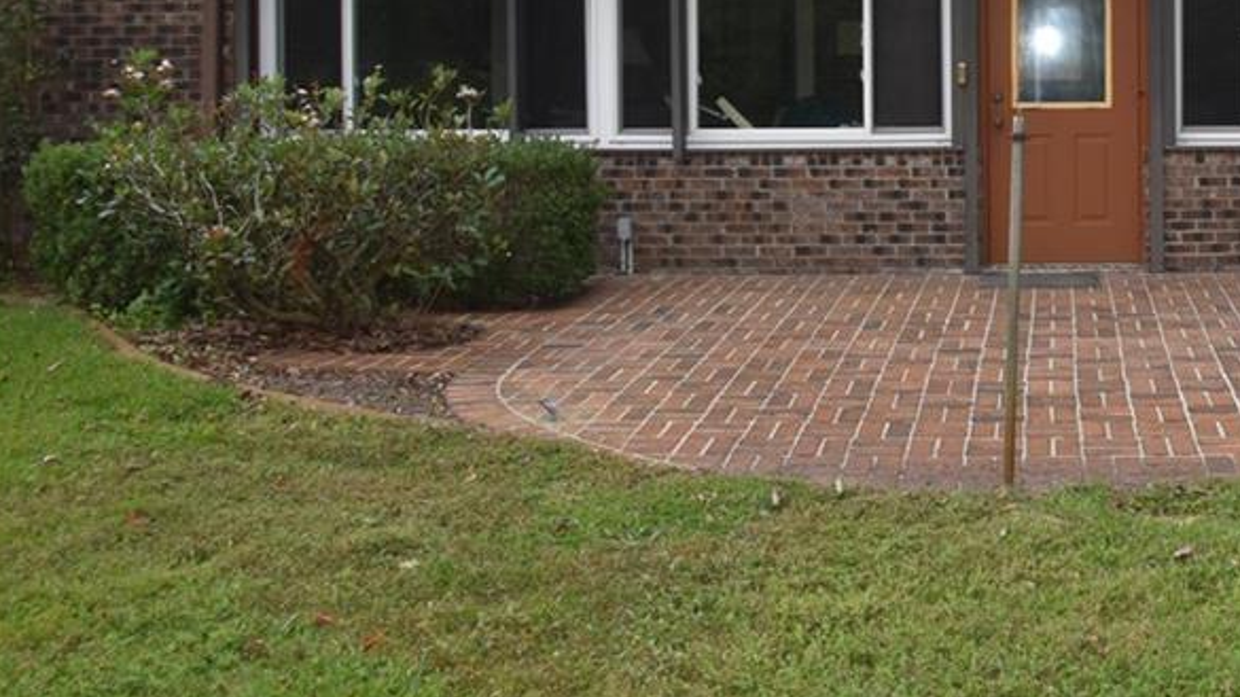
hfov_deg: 43.3
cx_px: 1064
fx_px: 1447
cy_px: 36
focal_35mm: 44
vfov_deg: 26.0
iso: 100
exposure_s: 1/160
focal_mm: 16
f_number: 6.3
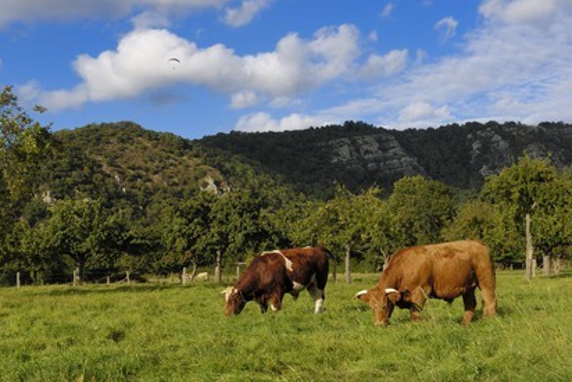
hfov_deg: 40.3
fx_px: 779
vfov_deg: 27.5
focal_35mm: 49
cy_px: 189
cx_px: 285
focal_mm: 32
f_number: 8.5
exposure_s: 1/160
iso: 100
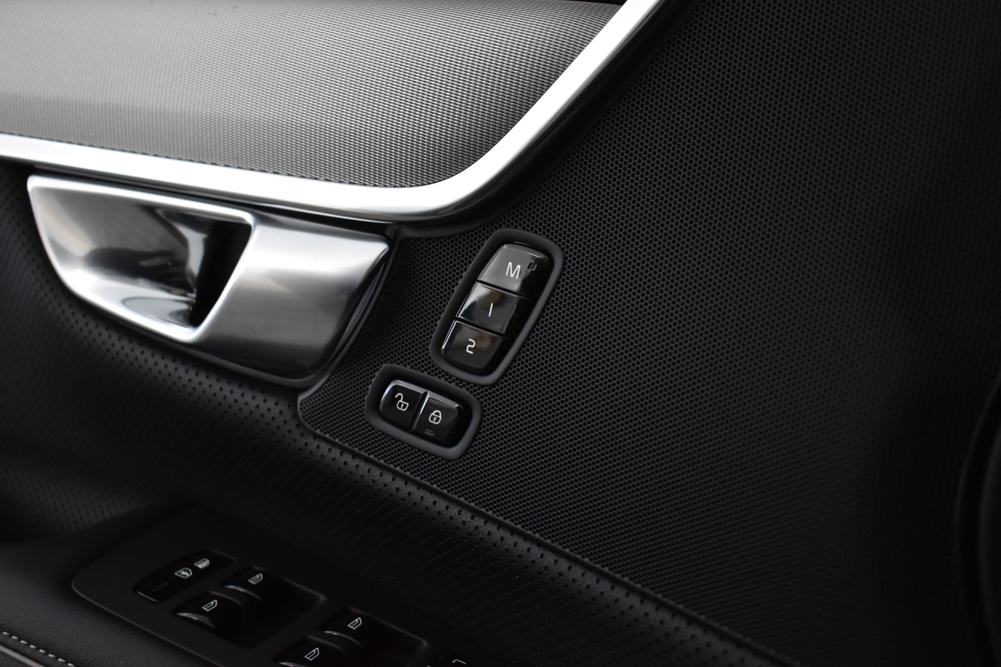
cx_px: 500
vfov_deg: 33.0
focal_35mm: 40
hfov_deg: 47.9
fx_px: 1126
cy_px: 334
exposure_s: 1/40
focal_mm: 27
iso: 1250
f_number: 4
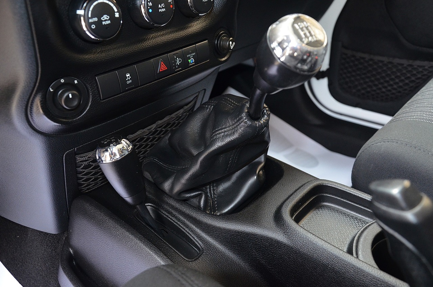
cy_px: 144
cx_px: 216
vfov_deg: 41.5
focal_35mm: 32
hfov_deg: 59.6
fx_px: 378
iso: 1250
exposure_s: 1/60
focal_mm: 21
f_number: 3.8
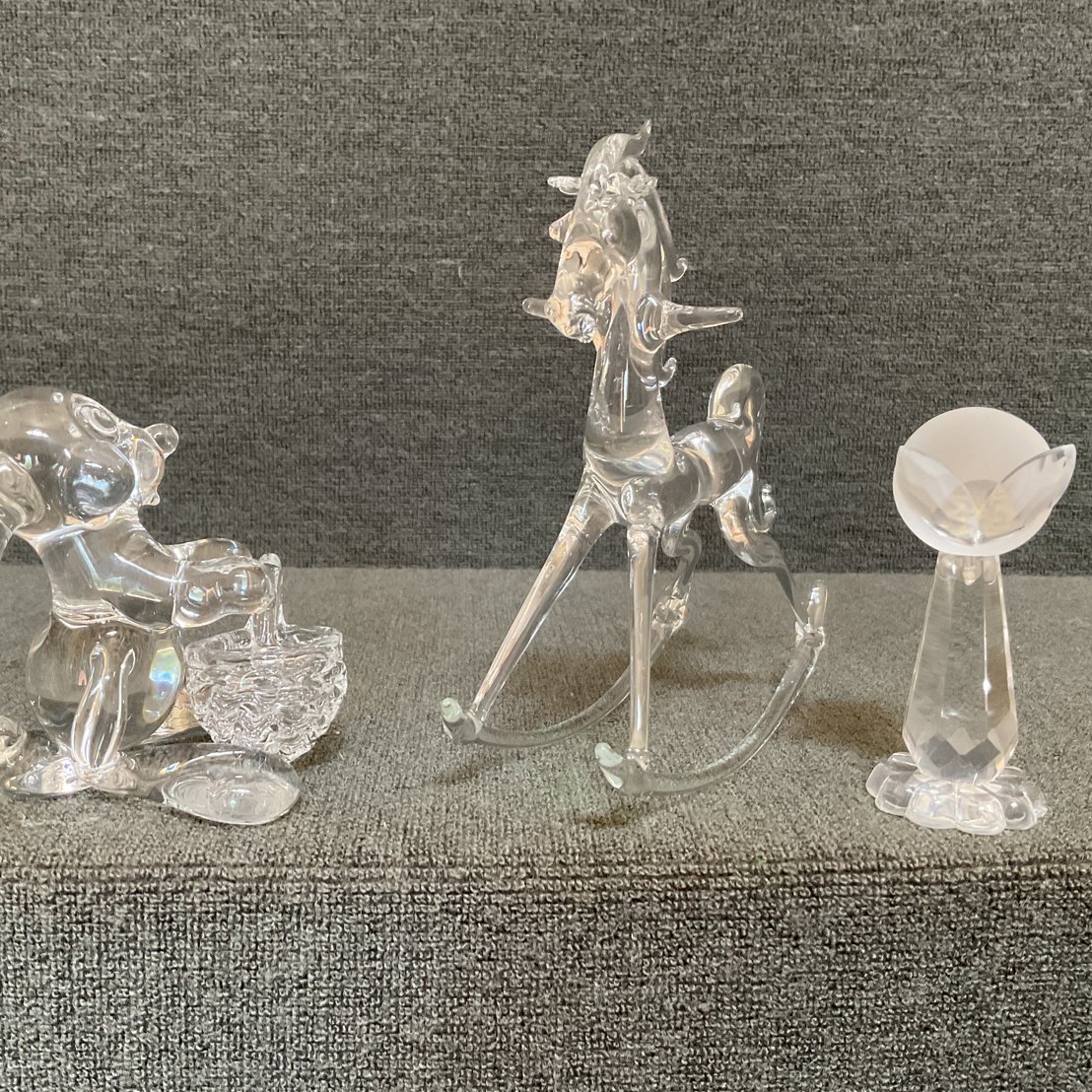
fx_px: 1249
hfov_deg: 47.2
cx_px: 493
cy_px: 546
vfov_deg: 47.2
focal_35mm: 35
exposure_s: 1/60
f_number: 1.8
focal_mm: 3
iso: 250
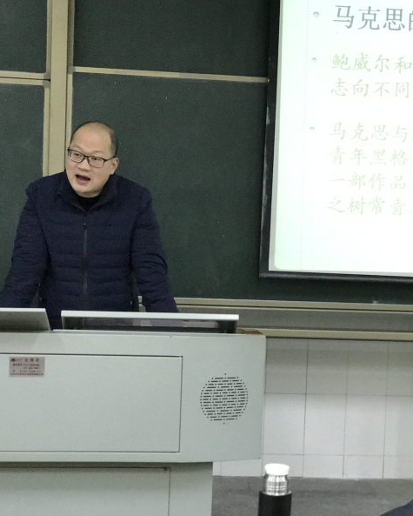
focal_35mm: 75
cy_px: 260
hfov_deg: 20.3
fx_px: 1145
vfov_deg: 25.4
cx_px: 302
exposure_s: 1/50
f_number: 2.8
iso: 320
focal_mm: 6.6
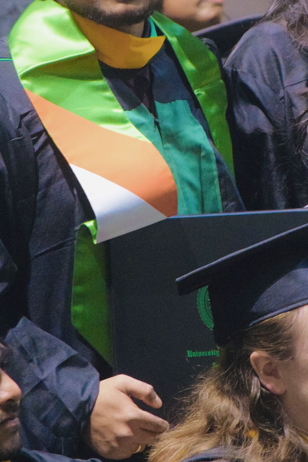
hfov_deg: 2.1
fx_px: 8380
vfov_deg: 3.2
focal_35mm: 653
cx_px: 205
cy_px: 120
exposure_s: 1/125
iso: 6400
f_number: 5.6
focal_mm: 200
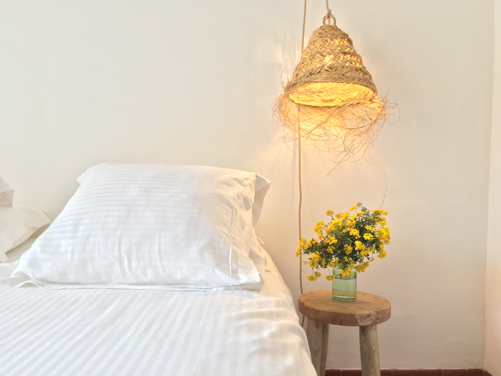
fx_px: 420
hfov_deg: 61.7
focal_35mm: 29
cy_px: 188
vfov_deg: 48.2
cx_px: 250
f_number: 2.2
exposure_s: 1/33
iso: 40
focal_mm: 4.15
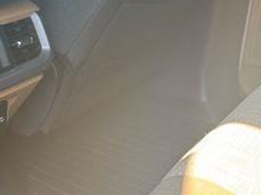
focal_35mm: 71
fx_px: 535
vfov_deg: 20.7
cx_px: -23
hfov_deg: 25.5
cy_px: 77
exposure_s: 1/121
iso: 100
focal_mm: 6.76
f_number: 1.78
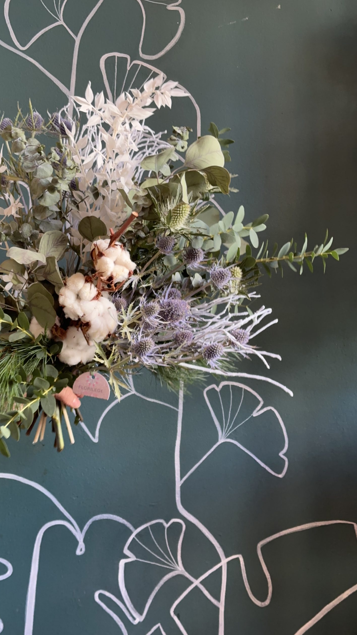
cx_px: 125
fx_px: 892
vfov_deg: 39.2
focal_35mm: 53
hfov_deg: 22.6
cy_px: 321
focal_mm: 6.86
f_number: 1.78
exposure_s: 1/50
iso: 160
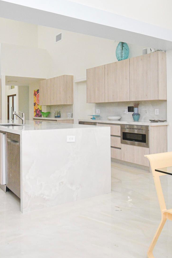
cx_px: 20
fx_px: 201
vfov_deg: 65.1
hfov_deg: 42.8
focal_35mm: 28
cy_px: 108
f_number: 4.5
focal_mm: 10
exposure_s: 1/200
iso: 900
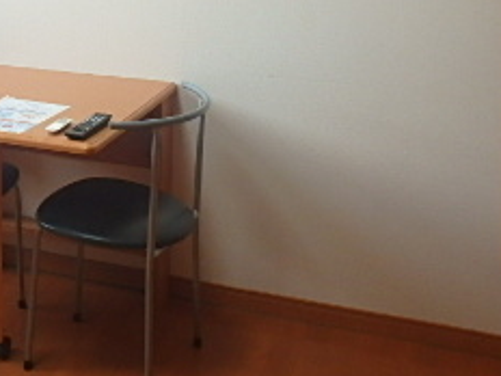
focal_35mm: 58
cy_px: -71
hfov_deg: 32.2
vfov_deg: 23.2
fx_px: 839
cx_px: 93
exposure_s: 1/40
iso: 200
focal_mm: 3.7
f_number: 3.5
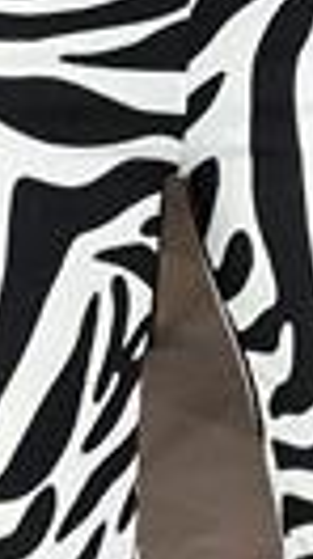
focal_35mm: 200
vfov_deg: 10.6
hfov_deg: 6.1
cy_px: 618
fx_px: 2959
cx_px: 144
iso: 320
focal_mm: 6.86
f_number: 1.78
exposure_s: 1/60
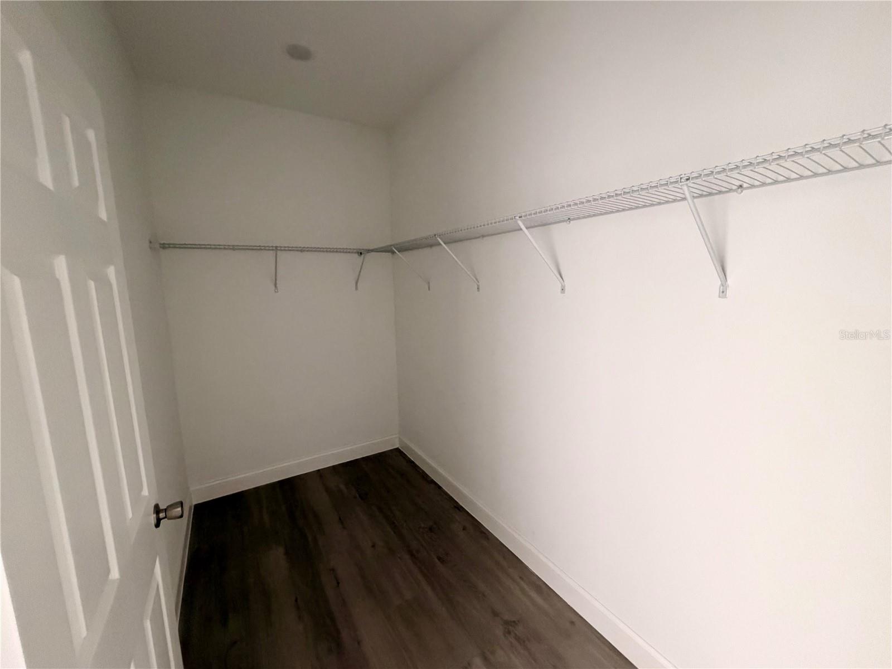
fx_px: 361
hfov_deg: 102.1
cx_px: 446
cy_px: 334
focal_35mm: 14
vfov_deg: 85.7
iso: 640
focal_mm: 2.22
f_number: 2.2
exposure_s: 1/60
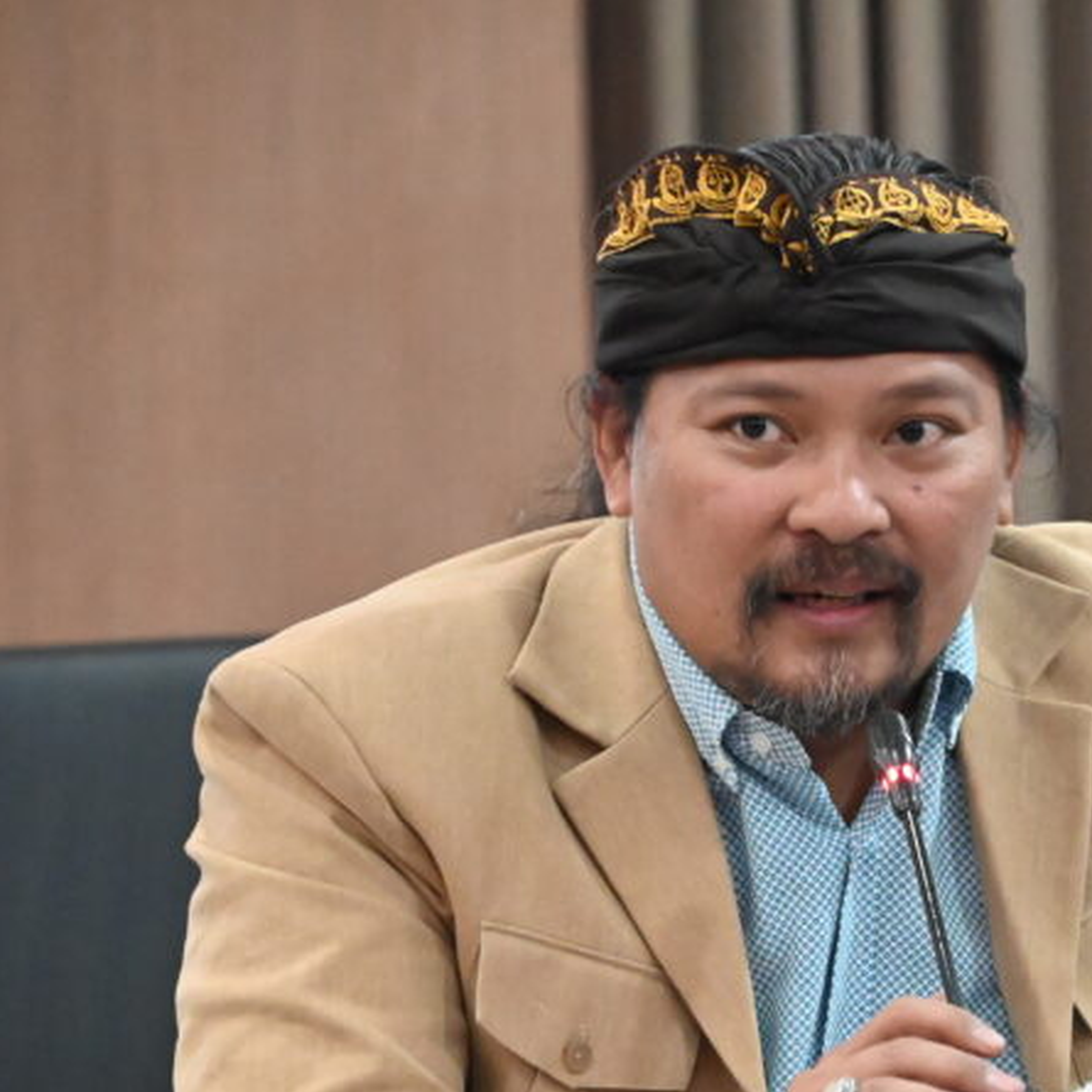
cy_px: 796
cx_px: 874
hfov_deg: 4.5
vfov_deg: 4.5
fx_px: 13955
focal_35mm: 391
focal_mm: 200
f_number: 6.3
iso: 14400
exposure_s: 1/125
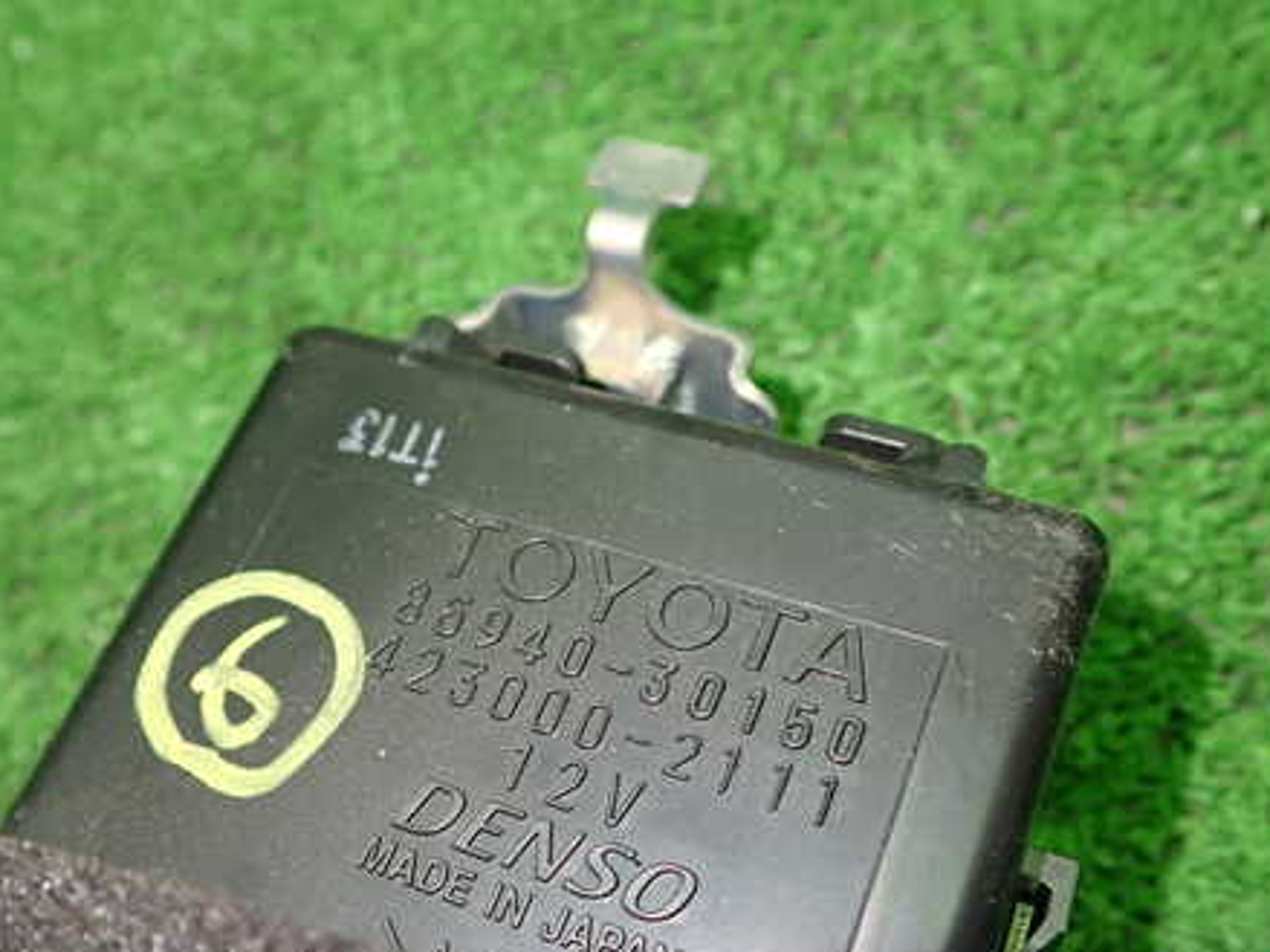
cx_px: 558
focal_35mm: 41
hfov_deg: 45.7
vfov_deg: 35.0
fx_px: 1504
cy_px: 582
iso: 250
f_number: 2.3
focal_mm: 5.4
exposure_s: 1/30
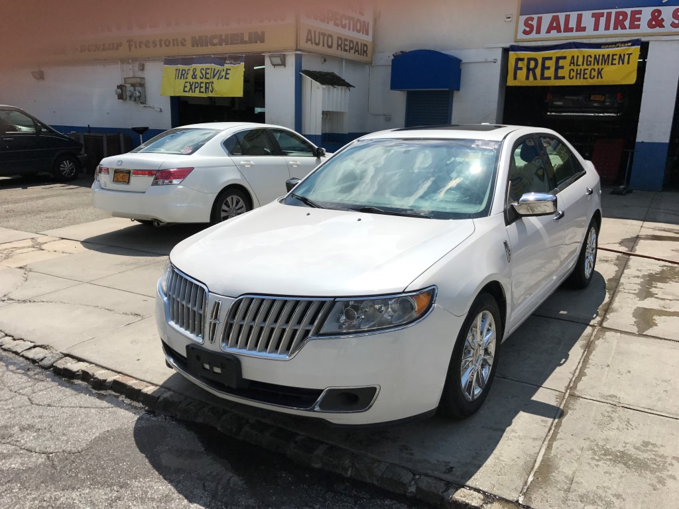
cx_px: 340
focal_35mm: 28
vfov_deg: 49.7
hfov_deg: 63.4
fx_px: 549
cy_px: 254
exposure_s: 1/4808
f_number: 1.8
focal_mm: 3.99
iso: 20
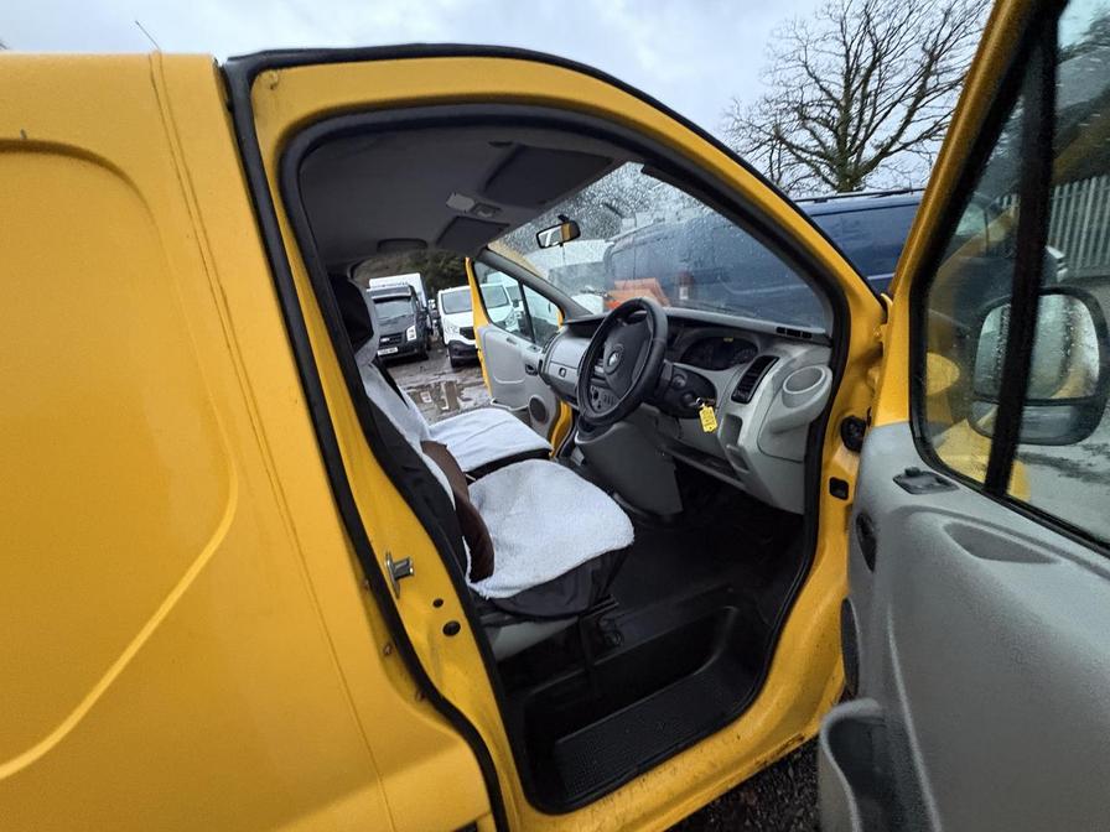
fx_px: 449
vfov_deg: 85.7
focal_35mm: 14
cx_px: 555
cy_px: 416
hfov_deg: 102.1
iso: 1000
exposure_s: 1/40
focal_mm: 2.22
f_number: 2.2
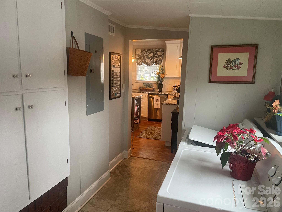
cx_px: 141
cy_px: 106
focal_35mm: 26
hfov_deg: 67.3
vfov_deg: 53.1
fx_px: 212
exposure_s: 1/66
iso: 125
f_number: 1.6
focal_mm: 4.2
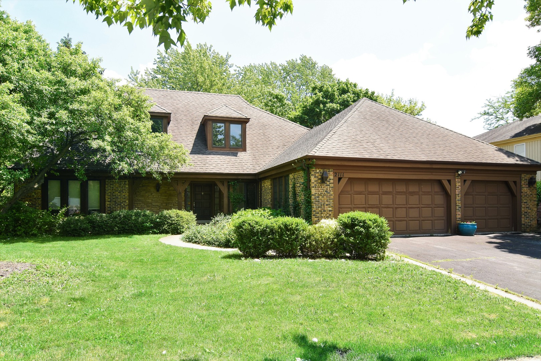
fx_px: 361
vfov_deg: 53.1
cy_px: 180
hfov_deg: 73.7
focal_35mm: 24
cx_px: 270
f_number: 8
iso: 200
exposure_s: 1/125
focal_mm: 16
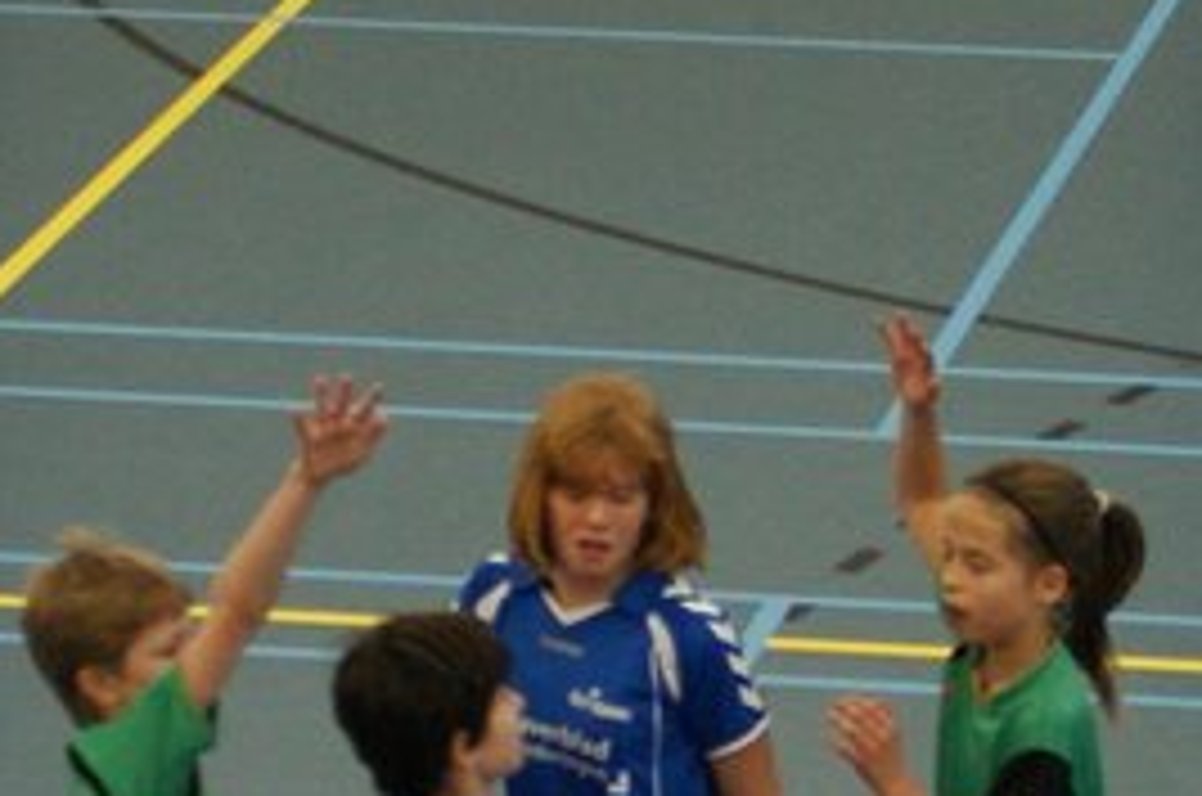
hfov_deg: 10.6
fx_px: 6299
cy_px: 697
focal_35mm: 189
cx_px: 1612
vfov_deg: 7.2
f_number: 2.8
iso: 400
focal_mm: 28
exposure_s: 1/200
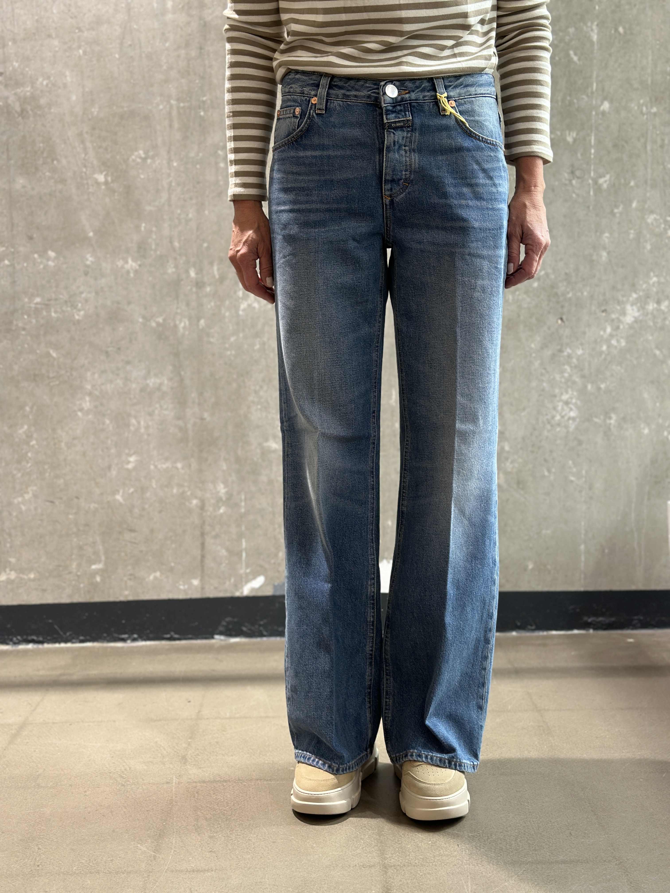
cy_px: 446
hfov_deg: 30.3
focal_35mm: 48
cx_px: 335
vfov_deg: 39.7
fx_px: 1239
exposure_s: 1/50
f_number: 1.78
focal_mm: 6.86
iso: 100
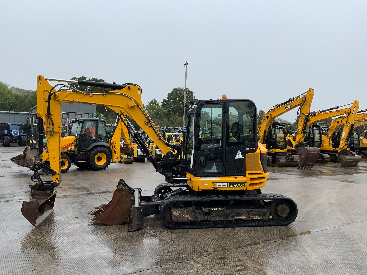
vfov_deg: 48.2
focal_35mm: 29
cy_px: 138
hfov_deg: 61.7
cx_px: 184
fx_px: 307
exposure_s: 1/529
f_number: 1.8
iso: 16
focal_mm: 3
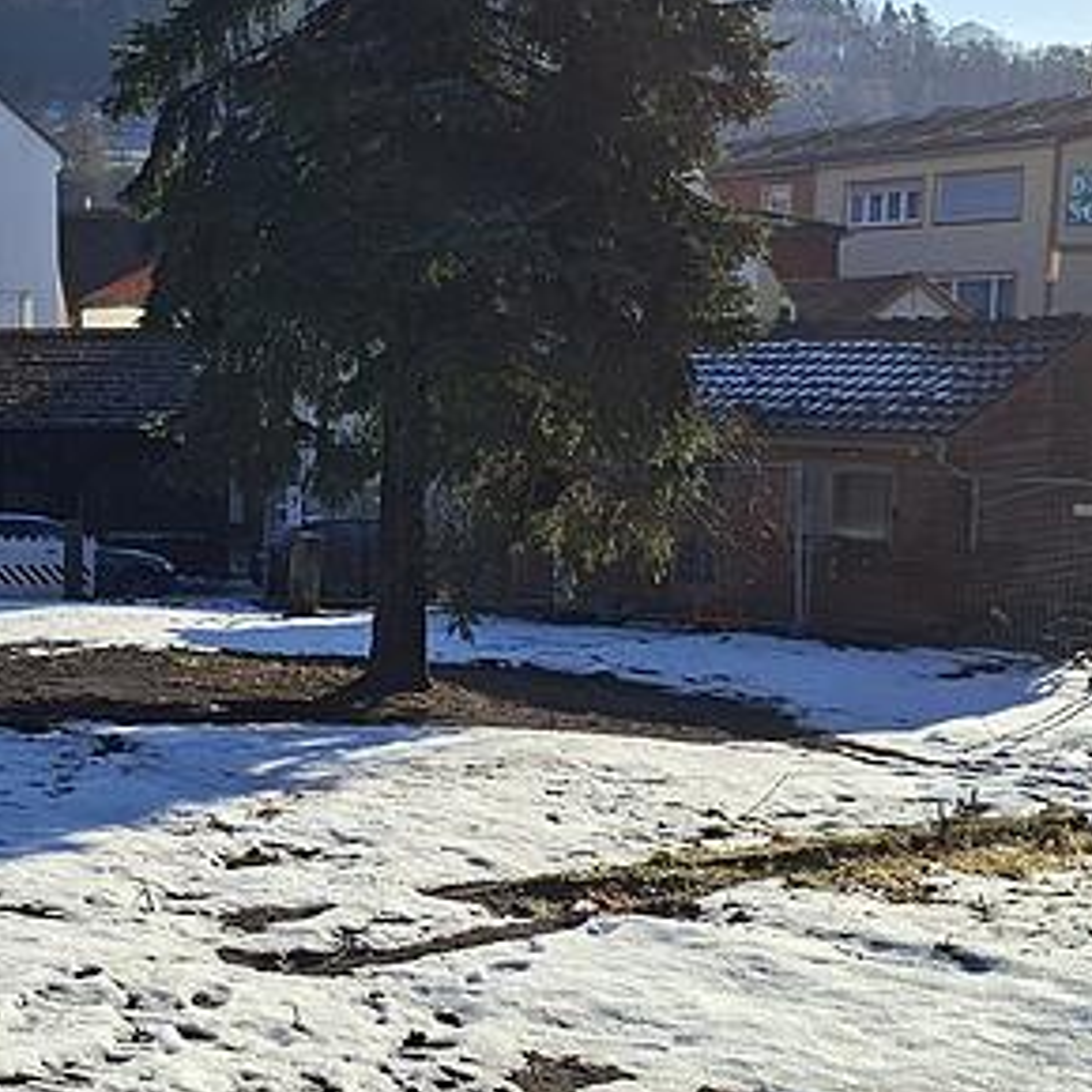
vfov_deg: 30.4
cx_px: 169
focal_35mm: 56
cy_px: 689
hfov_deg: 29.6
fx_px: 1999
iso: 50
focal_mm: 5.54
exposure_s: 1/3953
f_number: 1.8
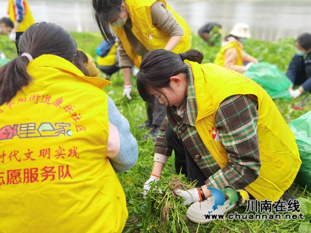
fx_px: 270
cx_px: 156
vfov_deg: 46.8
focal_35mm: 30
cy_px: 116
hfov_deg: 60.0
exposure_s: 1/459
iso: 50
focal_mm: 6.71
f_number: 4
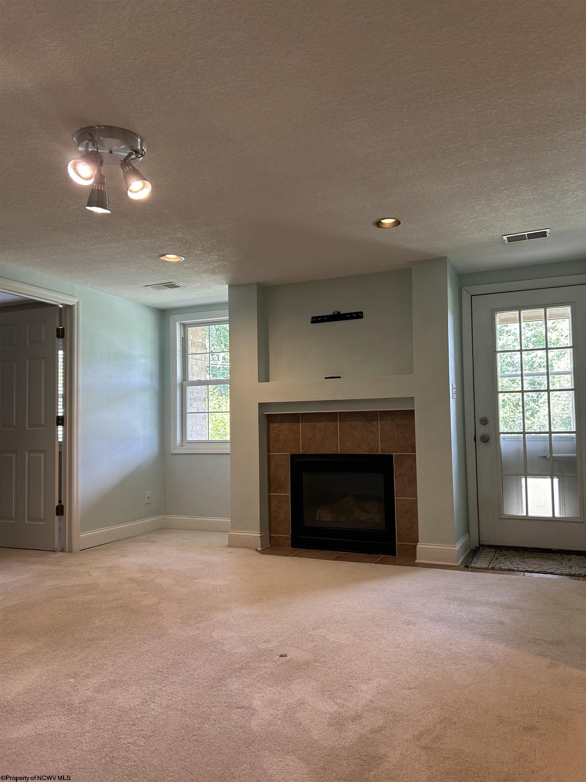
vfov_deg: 67.3
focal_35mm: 26
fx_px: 587
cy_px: 391
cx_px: 293
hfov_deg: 53.1
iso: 80
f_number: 1.5
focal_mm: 5.7
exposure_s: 1/60
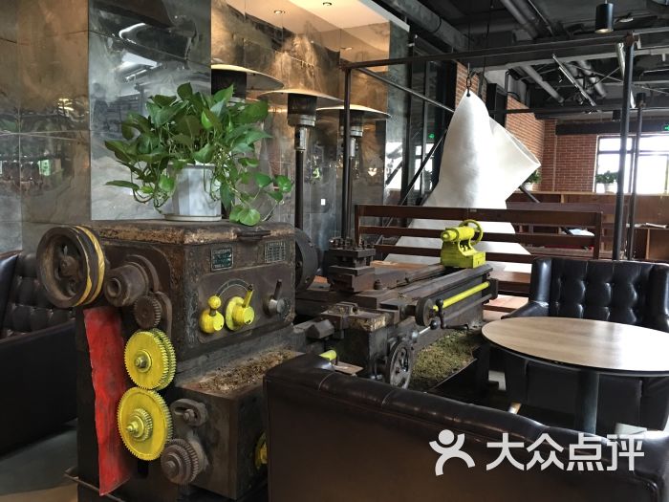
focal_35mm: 29
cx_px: 334
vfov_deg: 48.2
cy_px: 251
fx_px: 560
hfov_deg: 61.7
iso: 100
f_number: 2.2
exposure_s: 1/8
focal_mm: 4.15
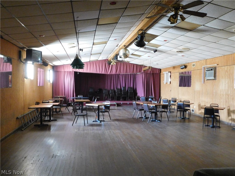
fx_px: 204
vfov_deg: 46.8
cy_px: 88
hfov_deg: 60.0
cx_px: 118
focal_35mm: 30
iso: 800
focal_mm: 5.3
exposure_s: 1/4
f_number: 3.2
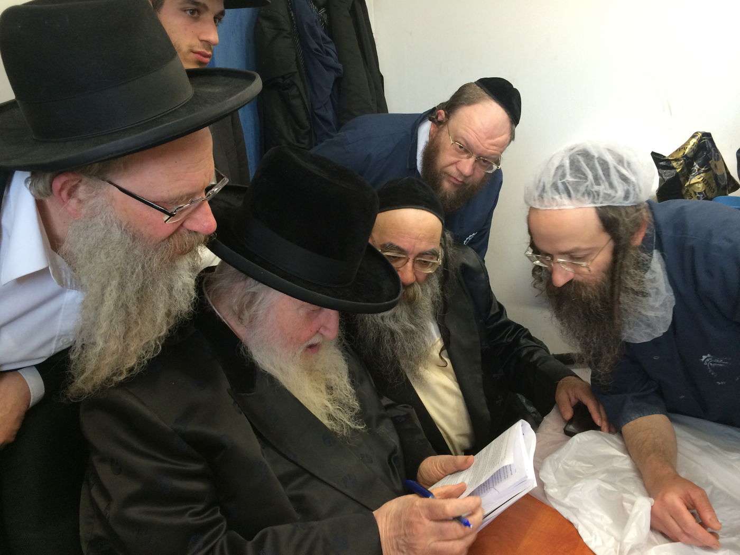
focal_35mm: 29
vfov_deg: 48.2
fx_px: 620
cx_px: 370
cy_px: 278
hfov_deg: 61.7
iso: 100
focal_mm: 4.15
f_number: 2.2
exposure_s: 1/30
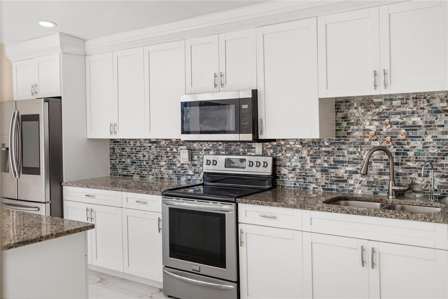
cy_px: 150
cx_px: 224
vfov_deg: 37.9
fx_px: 436
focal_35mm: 35
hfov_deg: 54.4
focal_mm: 35
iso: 64
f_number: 2.8
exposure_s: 1/250
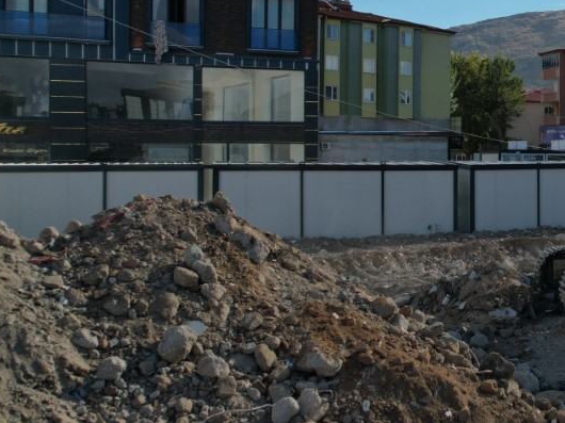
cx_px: 600
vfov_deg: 31.3
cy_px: 148
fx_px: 750
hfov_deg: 36.0
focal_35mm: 46
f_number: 2.8
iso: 100
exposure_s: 1/3000
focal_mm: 8.38
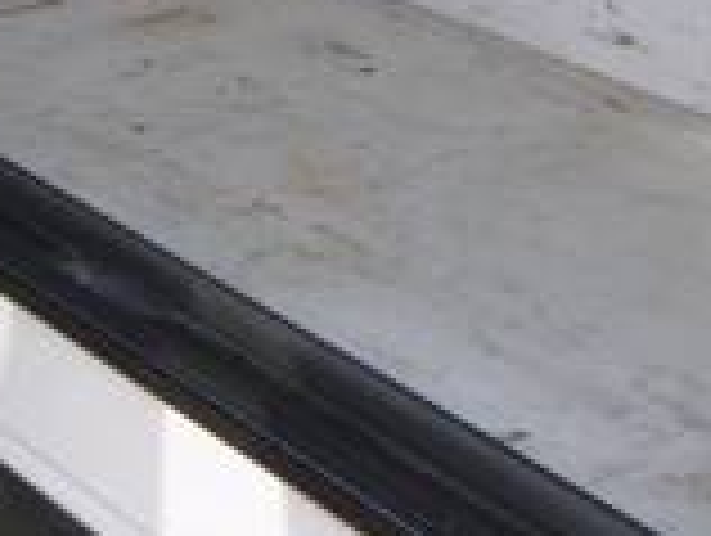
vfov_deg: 14.4
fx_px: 2078
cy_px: -32
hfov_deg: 19.2
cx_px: 144
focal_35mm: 101
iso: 100
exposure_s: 1/80
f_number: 3.9
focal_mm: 4.5
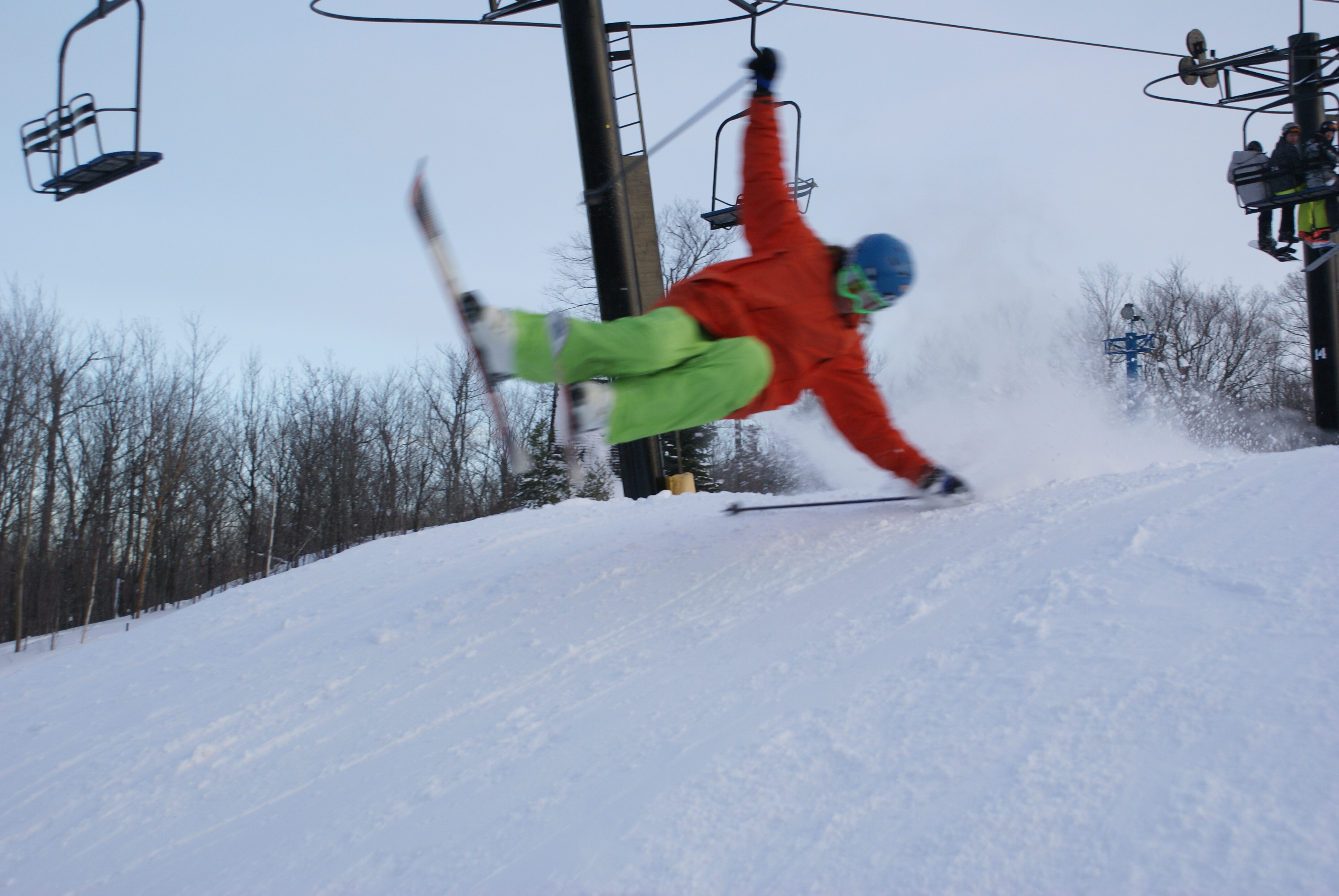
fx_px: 1955
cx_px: 670
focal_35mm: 52
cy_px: 448
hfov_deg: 37.8
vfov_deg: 25.8
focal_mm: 35
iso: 125
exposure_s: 1/125
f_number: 5.6
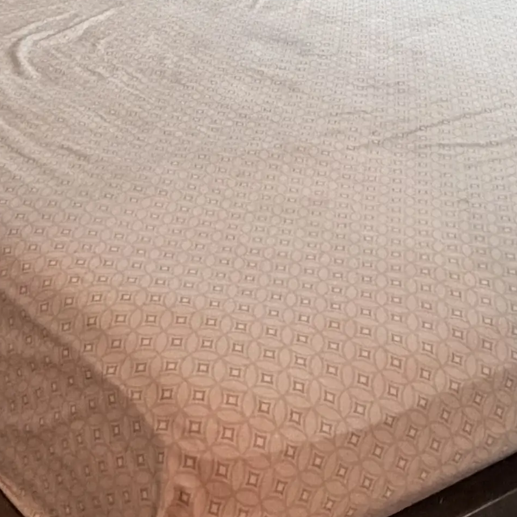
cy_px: 5
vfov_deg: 22.5
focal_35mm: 74
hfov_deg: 23.3
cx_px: 174
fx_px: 1250
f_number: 2.2
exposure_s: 1/60
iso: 200
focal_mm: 2.22
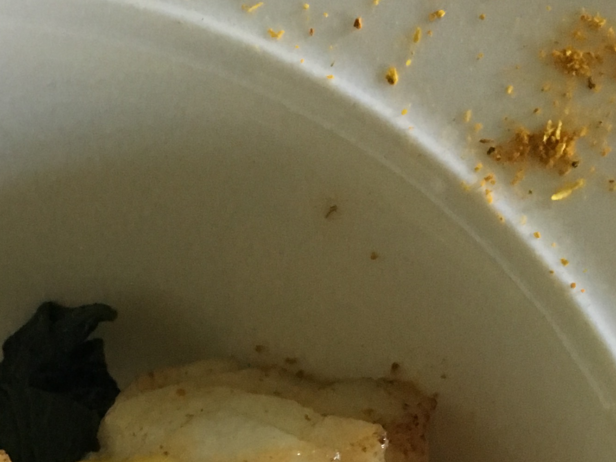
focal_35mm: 88
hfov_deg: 21.5
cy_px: 584
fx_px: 1566
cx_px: -1
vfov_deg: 16.0
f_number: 2.2
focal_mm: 4.15
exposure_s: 1/33
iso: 250
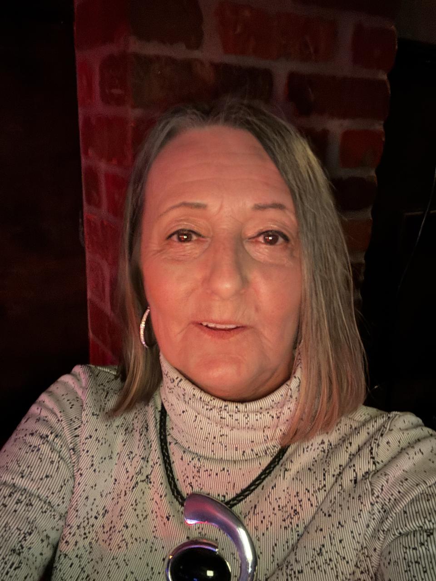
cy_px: 290
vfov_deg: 60.0
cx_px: 218
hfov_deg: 46.8
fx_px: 504
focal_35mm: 30
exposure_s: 1/4
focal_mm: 2.69
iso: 800
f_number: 1.9
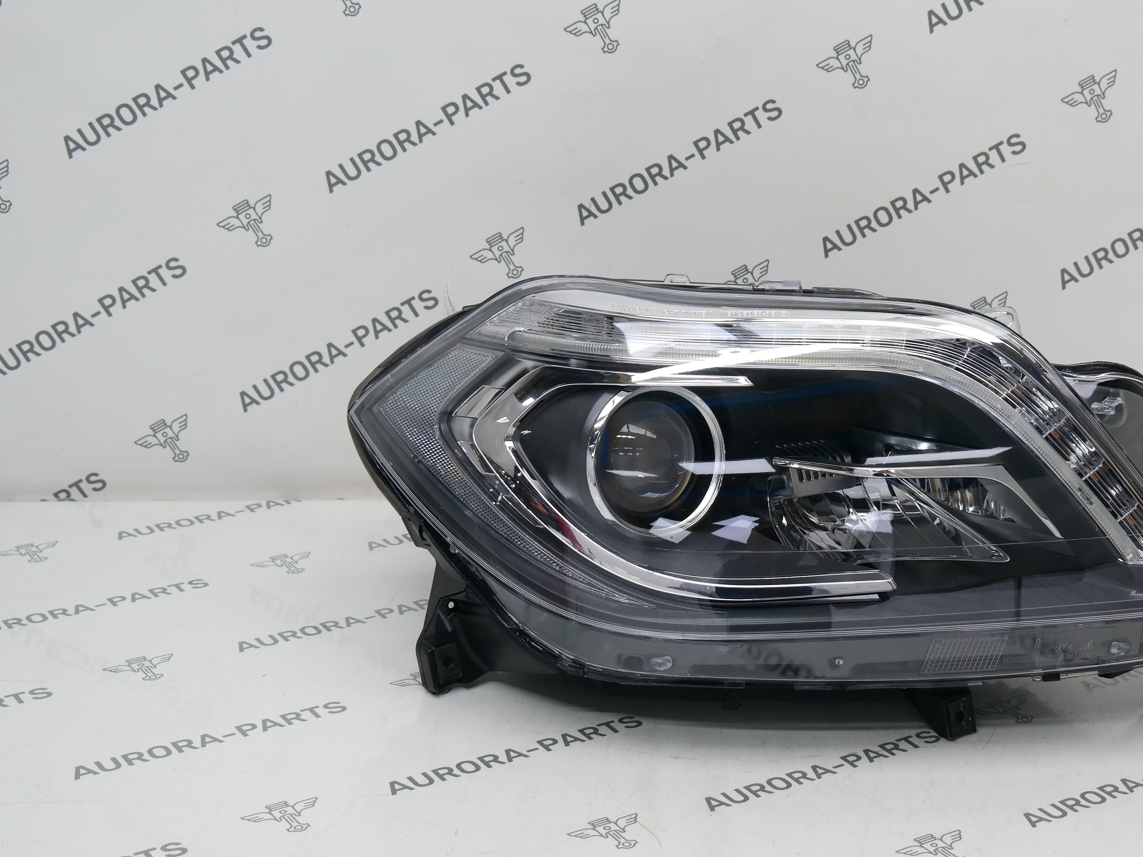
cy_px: 443
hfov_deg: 28.4
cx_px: 772
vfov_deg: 21.6
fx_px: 2245
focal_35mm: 68
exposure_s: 1/50
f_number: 5
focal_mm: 30
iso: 400
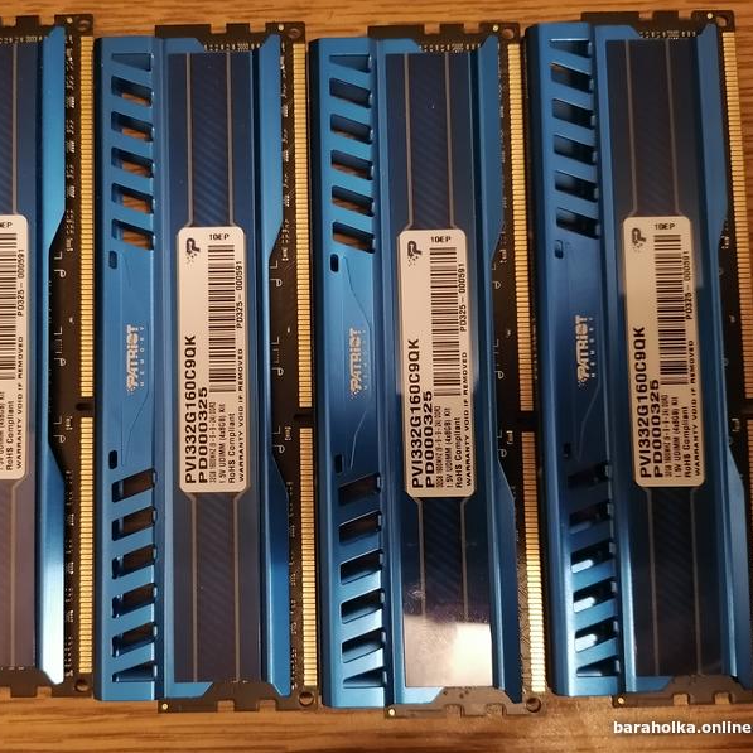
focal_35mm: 32
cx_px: 305
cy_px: 376
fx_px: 788
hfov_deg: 50.8
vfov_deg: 51.1
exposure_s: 1/20
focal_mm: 5.3
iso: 640
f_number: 1.8
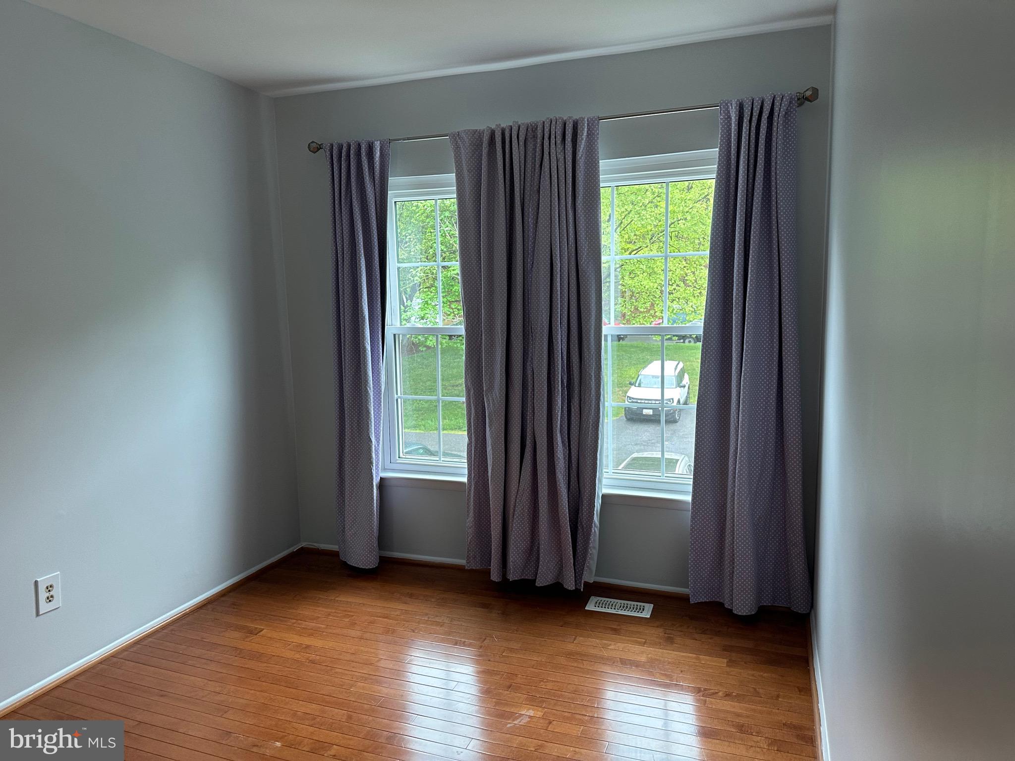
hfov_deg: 71.6
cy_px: 380
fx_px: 704
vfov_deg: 56.8
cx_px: 508
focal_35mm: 24
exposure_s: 1/60
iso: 160
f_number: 1.78
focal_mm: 6.86
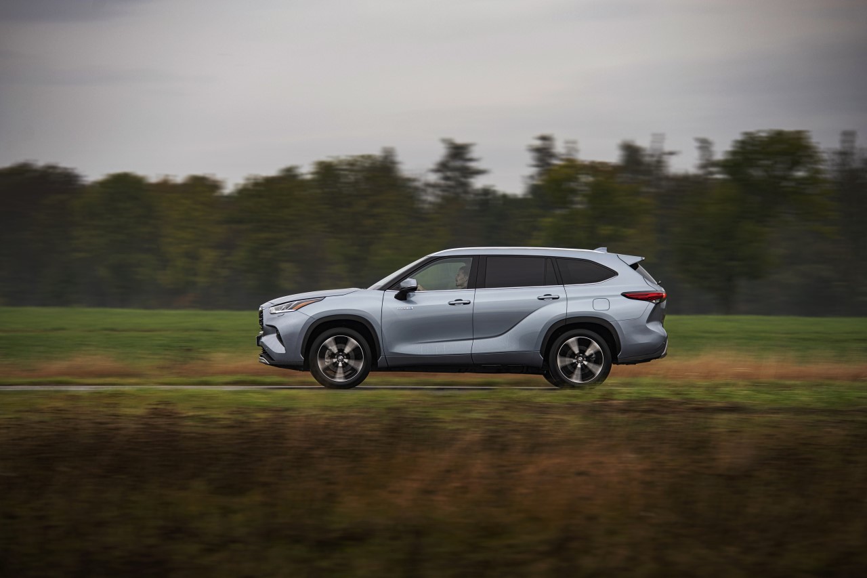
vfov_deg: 8.9
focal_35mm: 155
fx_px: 3732
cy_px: 289
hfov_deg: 13.3
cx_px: 434
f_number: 4
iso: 64
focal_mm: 155
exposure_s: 1/60
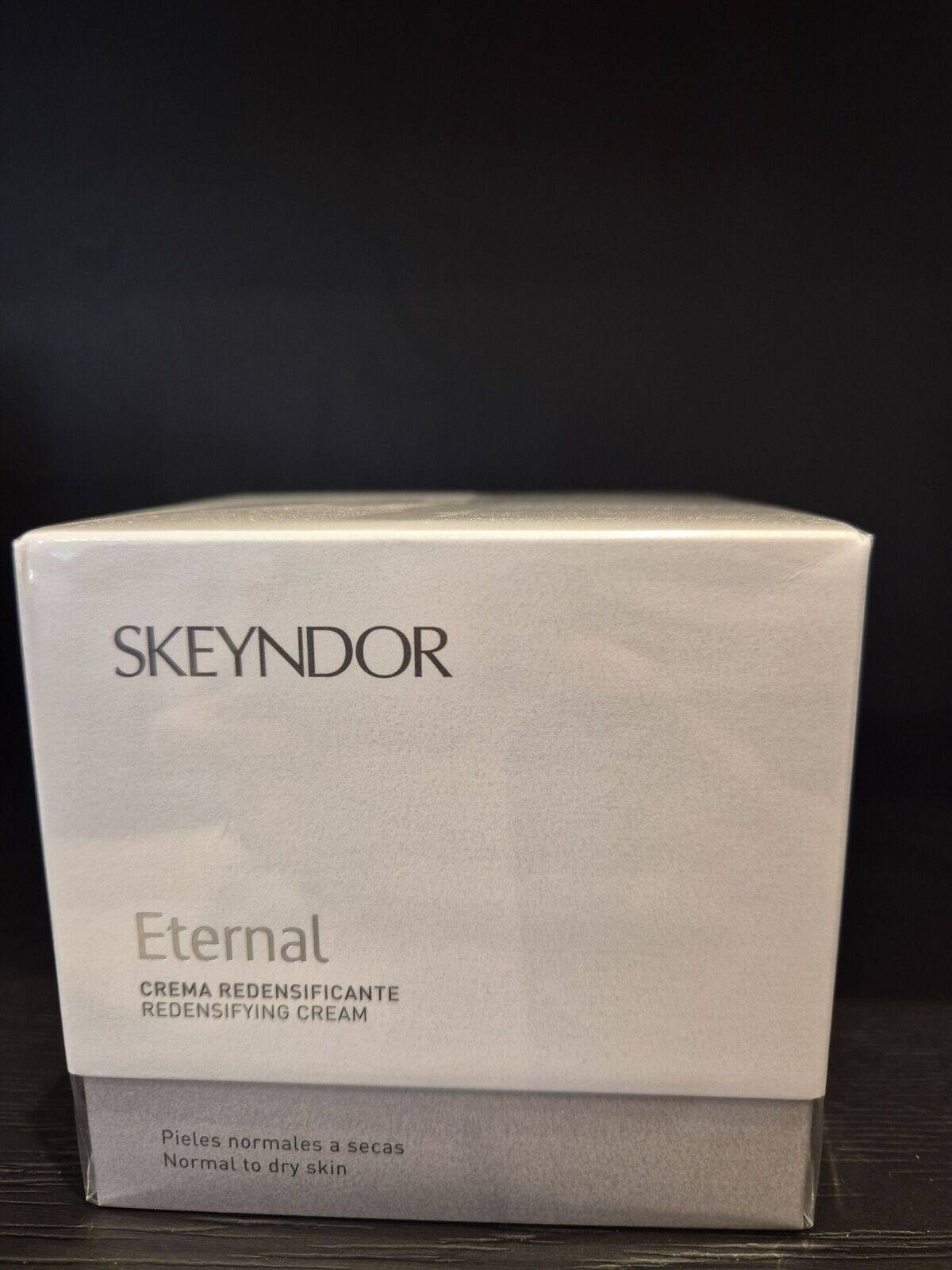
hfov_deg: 58.9
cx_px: 476
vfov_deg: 73.9
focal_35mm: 23
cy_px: 635
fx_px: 843
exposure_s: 1/57
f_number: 1.8
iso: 160
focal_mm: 5.4
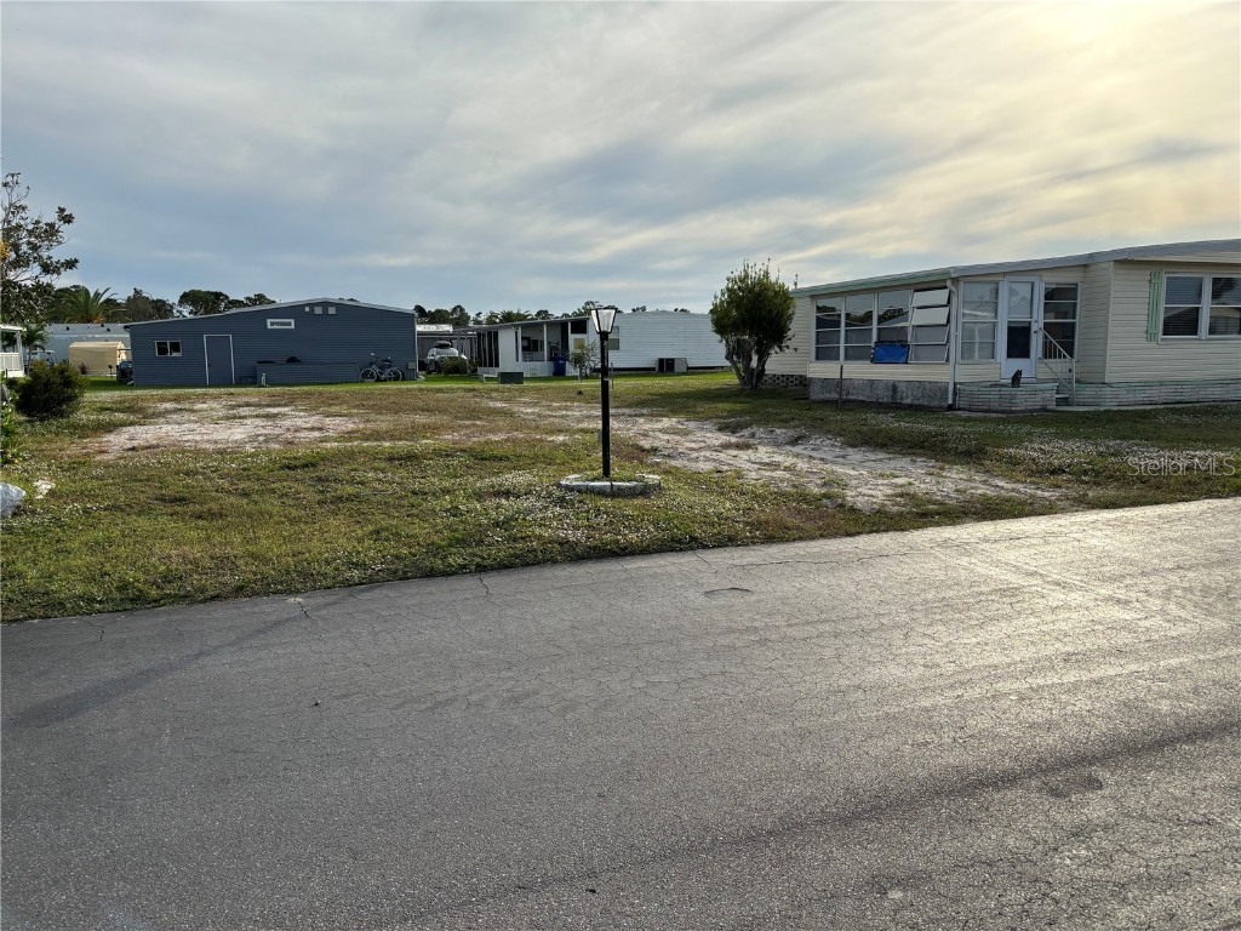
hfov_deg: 67.3
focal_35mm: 26
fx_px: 932
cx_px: 620
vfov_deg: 53.1
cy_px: 466
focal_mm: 5.96
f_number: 1.6
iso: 50
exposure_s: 1/4082
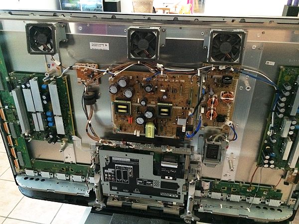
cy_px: 112
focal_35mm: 30
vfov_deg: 46.8
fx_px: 259
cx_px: 150
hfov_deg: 60.0
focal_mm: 4.12
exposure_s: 1/15
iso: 500
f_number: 2.2
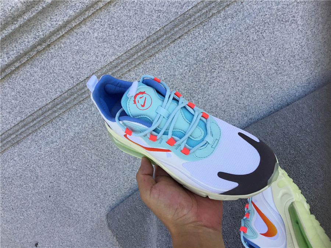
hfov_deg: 58.4
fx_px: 296
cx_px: 166
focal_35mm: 31
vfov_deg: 45.4
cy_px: 124
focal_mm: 3.3
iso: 25
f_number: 2.4
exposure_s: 1/295
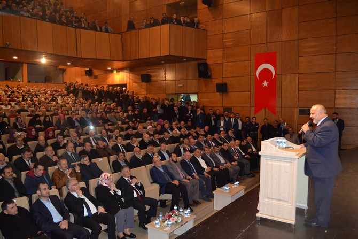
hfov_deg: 67.4
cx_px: 179
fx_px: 269
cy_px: 120
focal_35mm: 27
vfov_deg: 48.0
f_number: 3.5
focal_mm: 18
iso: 3200
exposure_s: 1/60
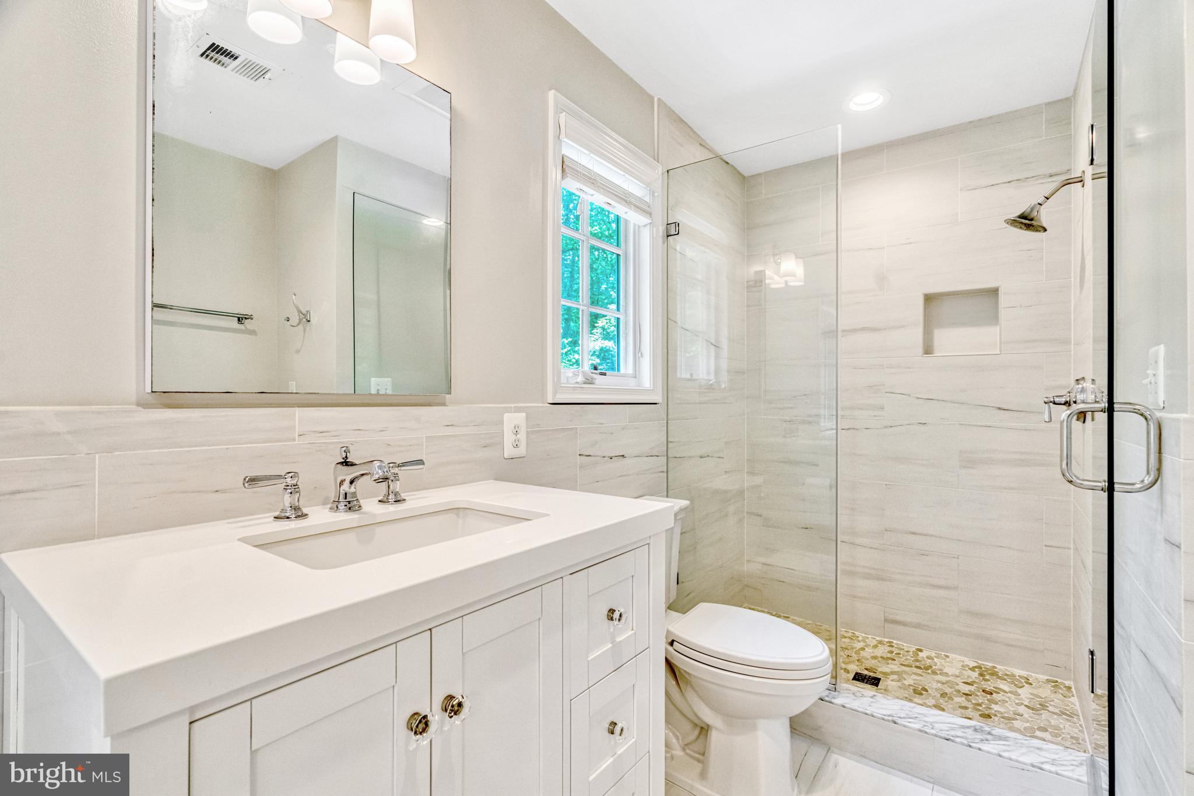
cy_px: 398
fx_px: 531
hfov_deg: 96.7
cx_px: 597
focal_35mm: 16
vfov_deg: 73.7
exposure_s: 1/50
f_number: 7.1
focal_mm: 16
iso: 1250
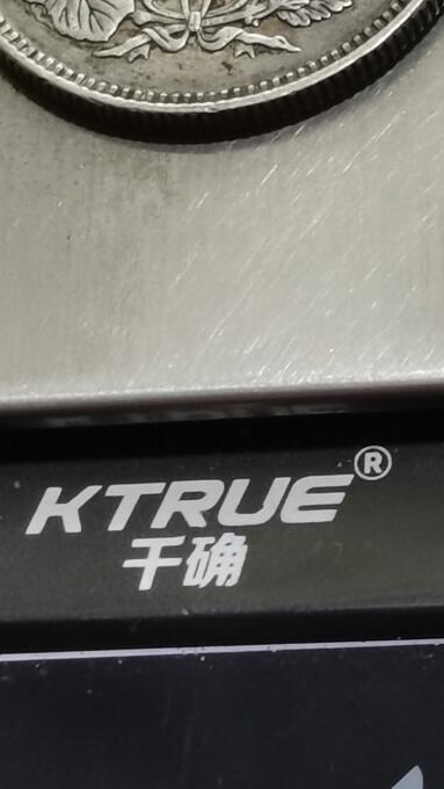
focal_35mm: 196
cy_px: 26
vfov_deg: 10.9
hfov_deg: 6.2
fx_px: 4098
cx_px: 199
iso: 64
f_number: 1.8
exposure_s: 1/100
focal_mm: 5.58
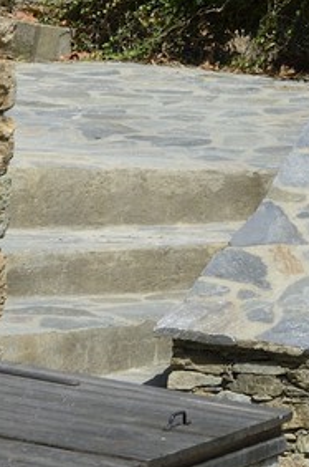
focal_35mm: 284
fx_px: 3670
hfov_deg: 4.7
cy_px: -732
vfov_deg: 6.8
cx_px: 623
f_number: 13
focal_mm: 50
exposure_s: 1/320
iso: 200
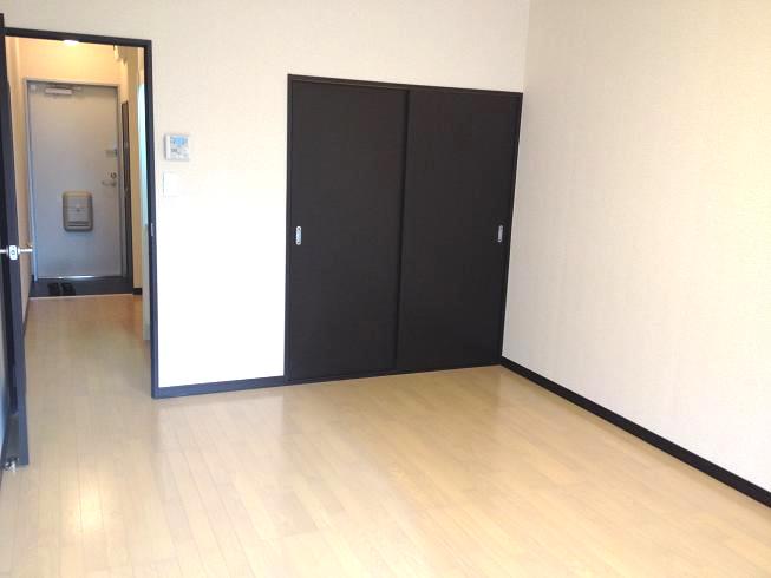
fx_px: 780
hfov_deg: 52.6
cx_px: 386
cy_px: 289
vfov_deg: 40.7
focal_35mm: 35
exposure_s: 1/20
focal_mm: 4.28
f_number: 2.4
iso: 100
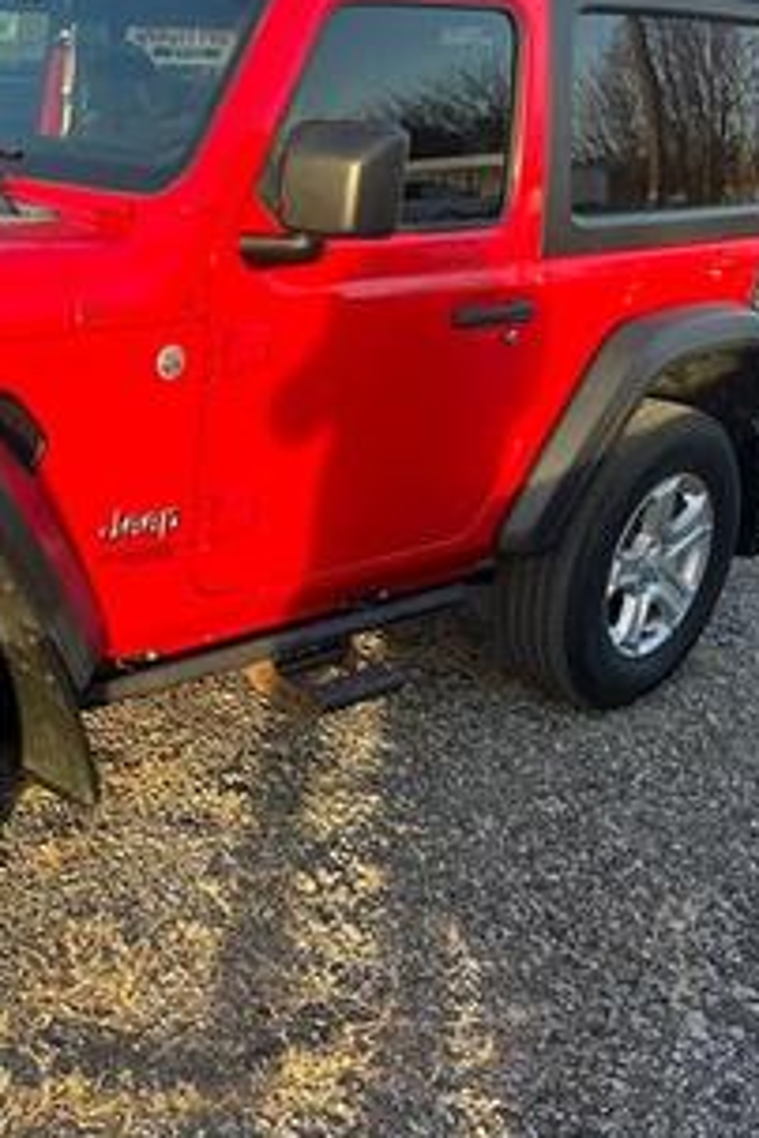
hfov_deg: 27.9
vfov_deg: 43.4
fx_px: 1423
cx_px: -15
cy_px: 454
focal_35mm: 45
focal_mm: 5.7
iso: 50
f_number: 1.5
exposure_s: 1/260
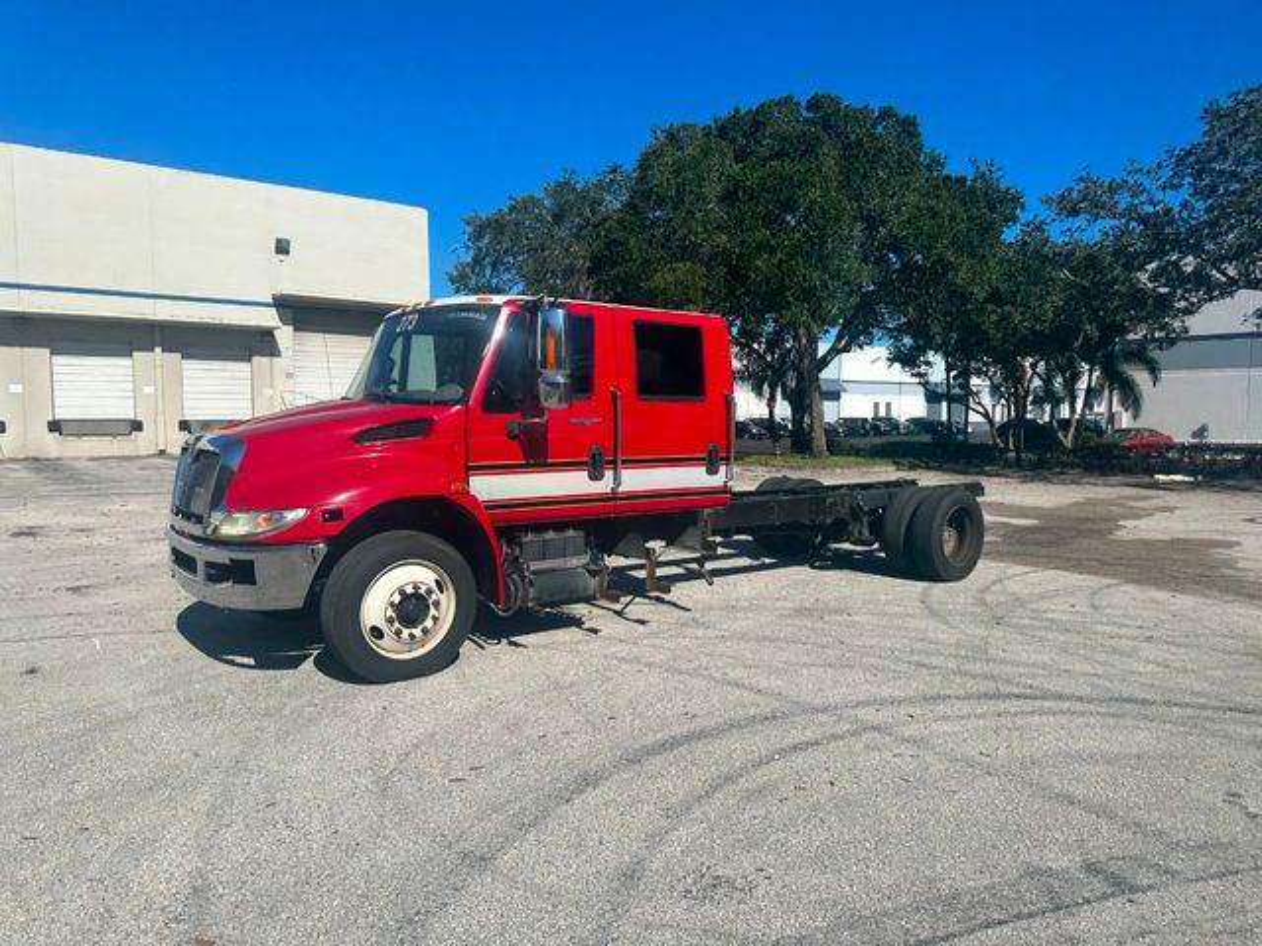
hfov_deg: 71.6
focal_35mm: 24
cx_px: 631
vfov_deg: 56.8
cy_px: 473
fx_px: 875
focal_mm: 6.86
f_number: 1.78
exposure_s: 1/7576
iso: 80
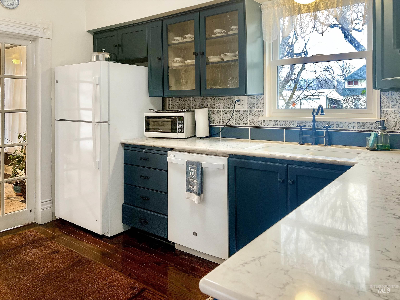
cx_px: 200
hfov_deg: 67.3
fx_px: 300
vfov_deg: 53.1
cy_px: 150
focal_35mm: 26
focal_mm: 5.7
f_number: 1.5
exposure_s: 1/60
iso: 160
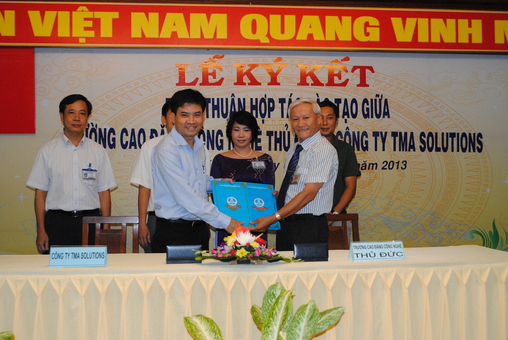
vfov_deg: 28.2
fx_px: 678
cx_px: 254
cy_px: 170
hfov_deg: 41.1
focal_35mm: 48
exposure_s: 1/200
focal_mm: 32
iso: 1600
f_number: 5.6
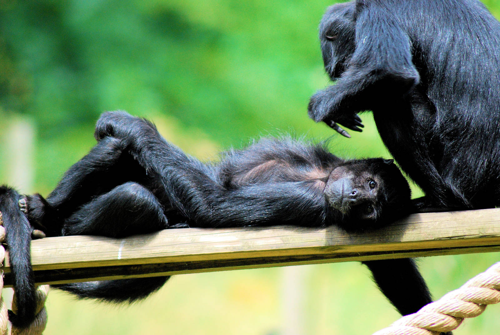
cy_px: 168
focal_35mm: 450
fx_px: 6257
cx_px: 250
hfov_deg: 4.6
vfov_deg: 3.1
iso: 800
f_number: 5.6
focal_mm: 300
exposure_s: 1/400
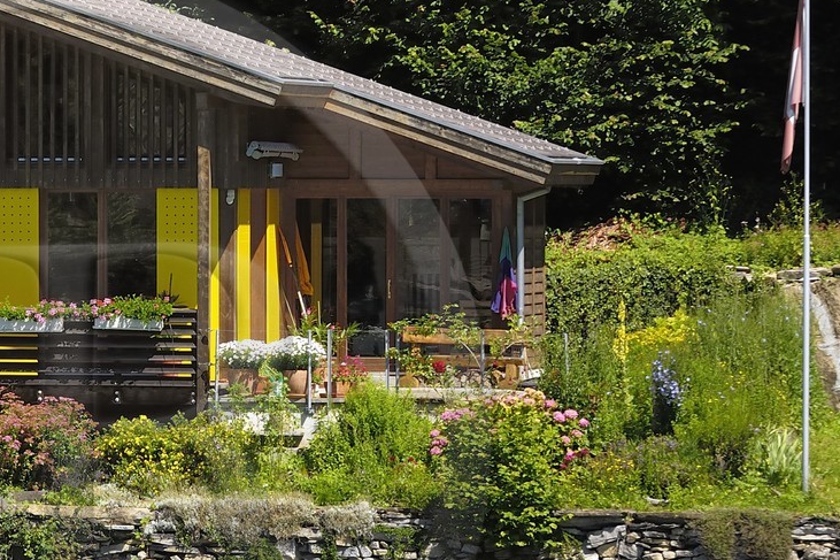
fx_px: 7280
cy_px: 435
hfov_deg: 6.6
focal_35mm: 312
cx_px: 16
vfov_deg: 4.4
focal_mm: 95
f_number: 4.8
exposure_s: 1/400
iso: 125
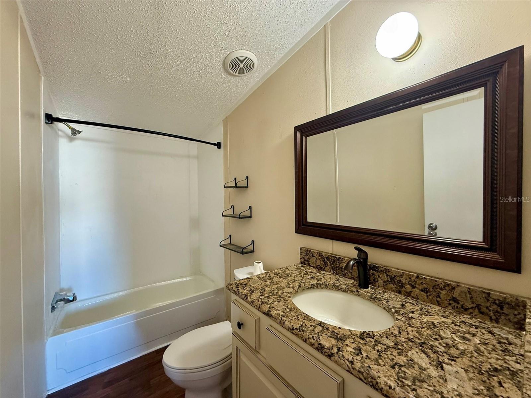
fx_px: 215
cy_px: 199
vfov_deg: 85.7
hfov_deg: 102.1
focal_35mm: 14
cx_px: 266
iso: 320
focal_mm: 2.22
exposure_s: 1/60
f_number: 2.2
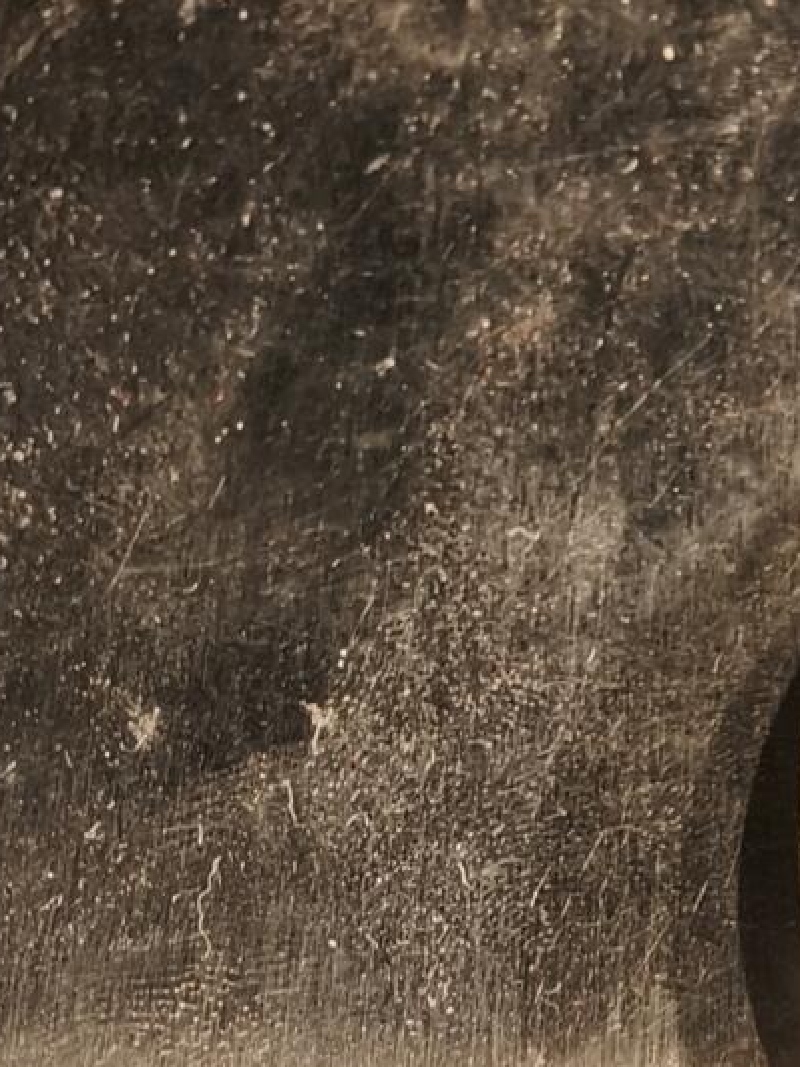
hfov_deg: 17.6
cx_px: 1073
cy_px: 1547
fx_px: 2404
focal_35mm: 78
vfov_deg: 21.5
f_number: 2
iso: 200
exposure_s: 1/50
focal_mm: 2.32
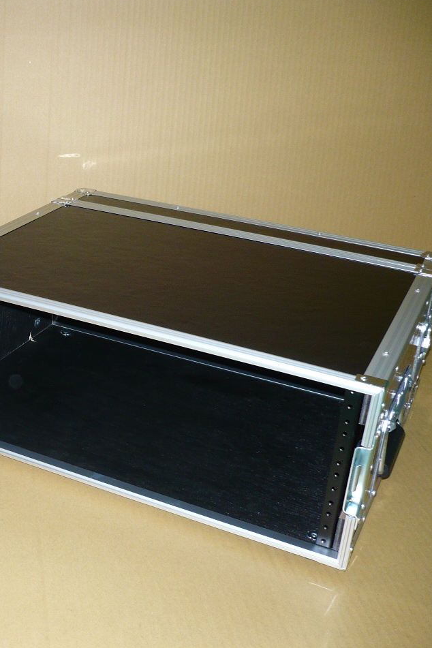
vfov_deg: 40.3
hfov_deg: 26.2
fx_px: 882
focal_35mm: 49
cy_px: 322
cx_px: 11
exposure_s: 1/30
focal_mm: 5.8
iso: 125
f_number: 2.8
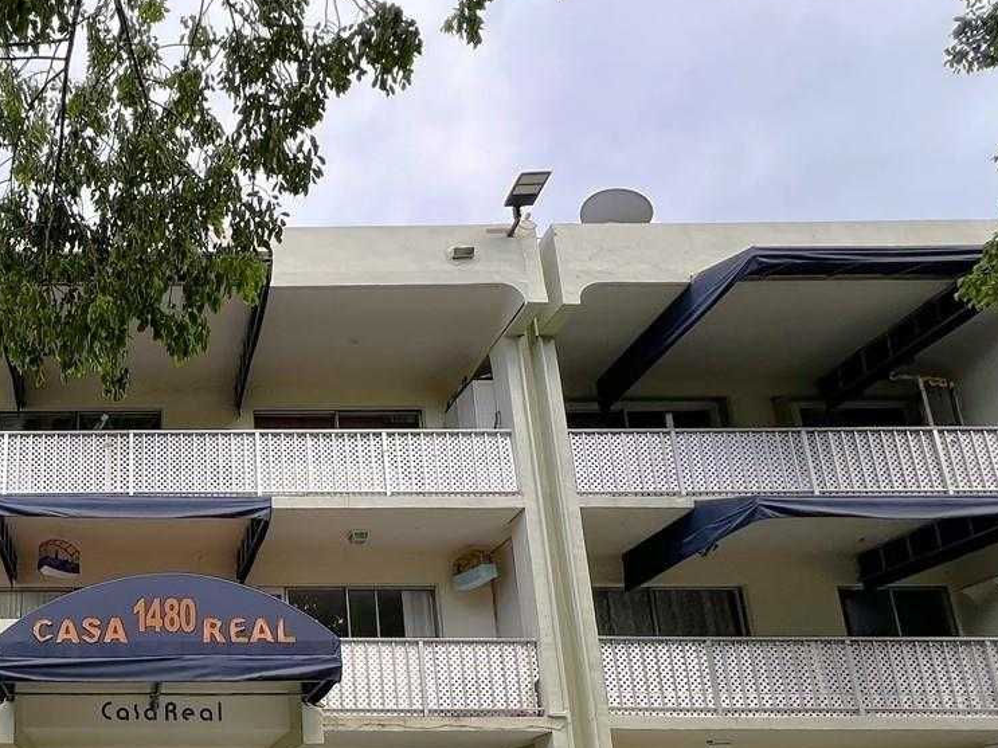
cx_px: 103
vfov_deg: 45.6
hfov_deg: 55.2
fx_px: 807
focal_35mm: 28
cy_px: 658
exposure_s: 1/224
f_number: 1.8
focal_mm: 1.57
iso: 32
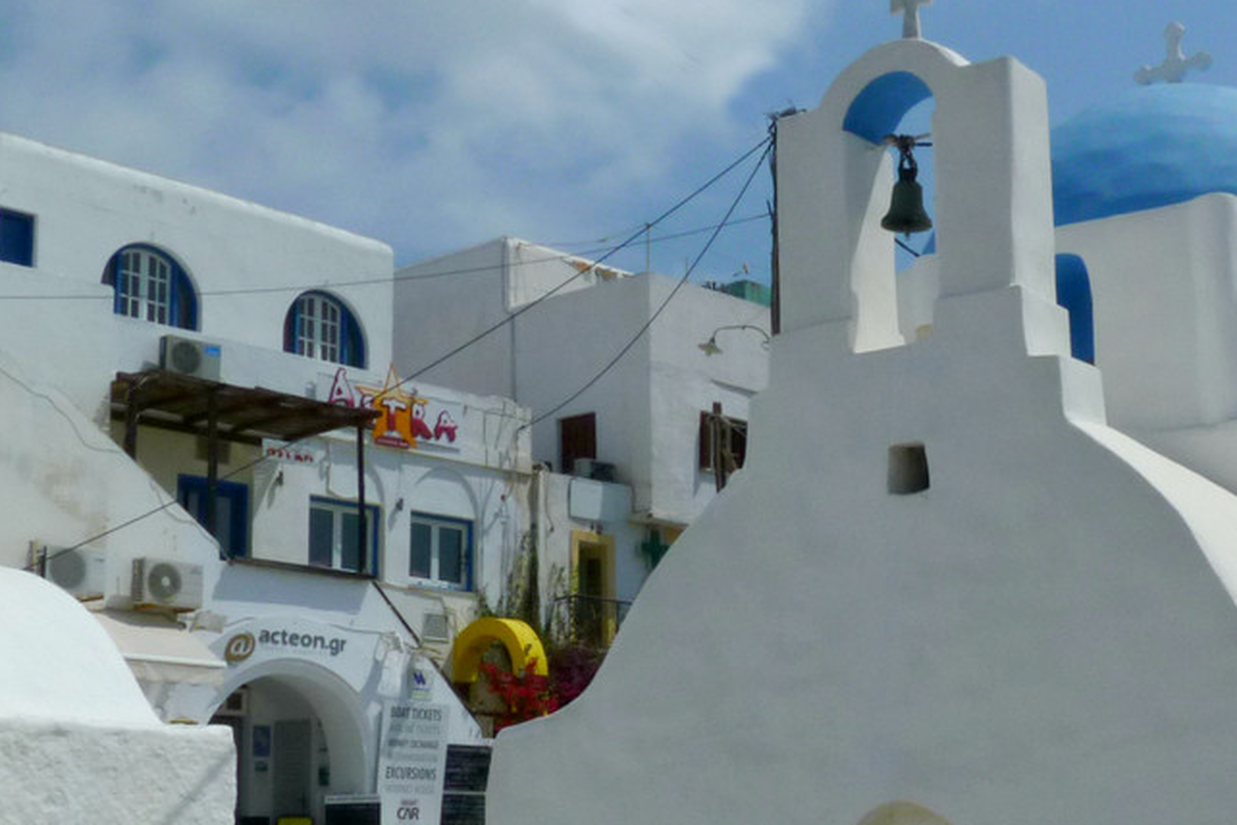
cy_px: 592
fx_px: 1924
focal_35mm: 56
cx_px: 871
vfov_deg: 24.0
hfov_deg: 35.1
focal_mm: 4.8
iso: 80
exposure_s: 1/1000
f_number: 8
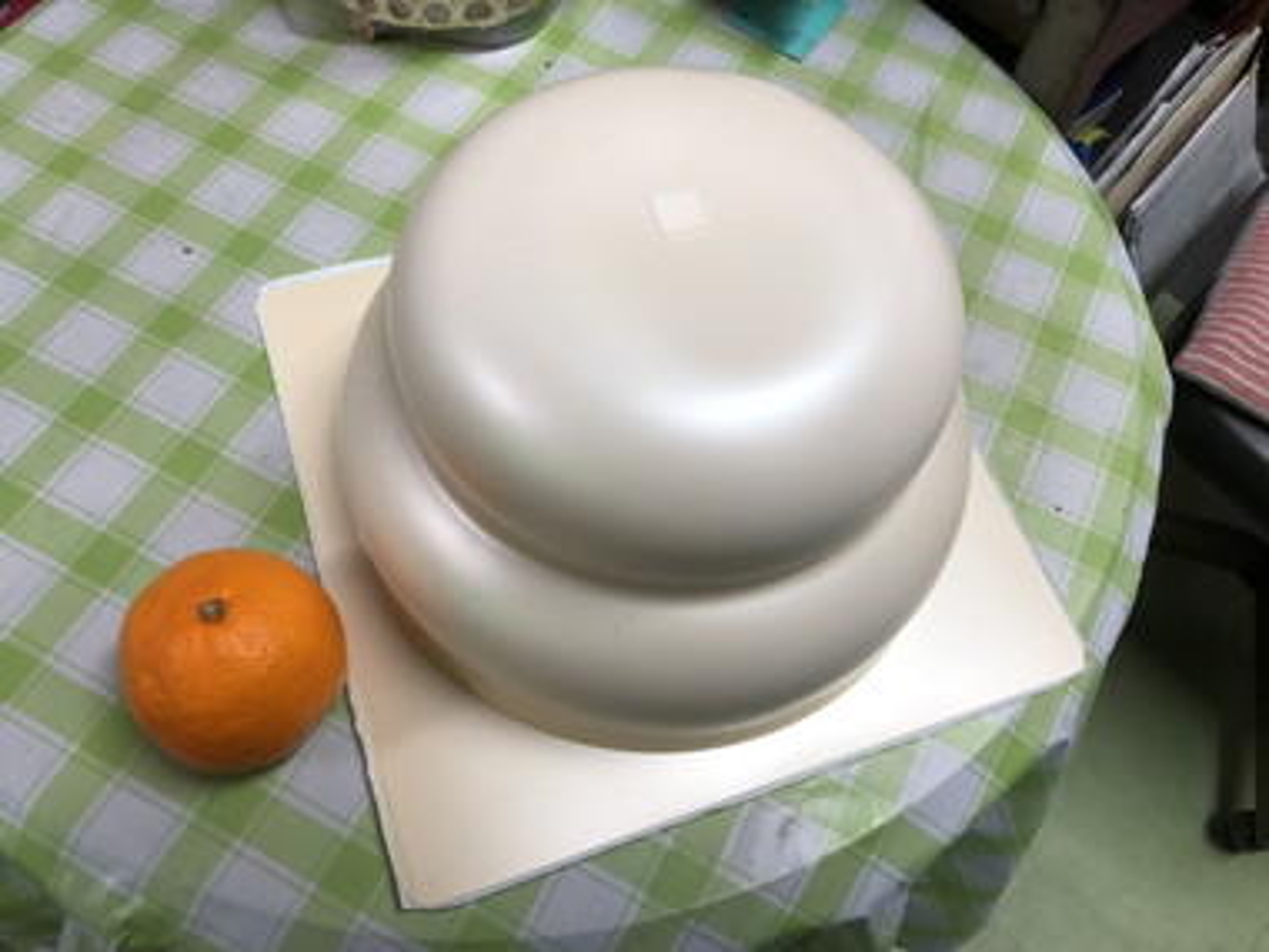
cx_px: 634
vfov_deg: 49.7
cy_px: 476
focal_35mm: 28
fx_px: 1026
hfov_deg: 63.4
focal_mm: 4
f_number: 1.8
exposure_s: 1/33
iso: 32
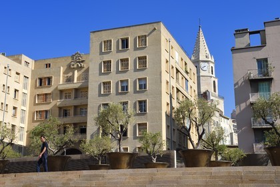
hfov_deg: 39.6
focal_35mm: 50
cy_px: 94
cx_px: 140
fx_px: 389
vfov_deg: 27.0
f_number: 11
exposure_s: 1/320
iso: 200
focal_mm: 50
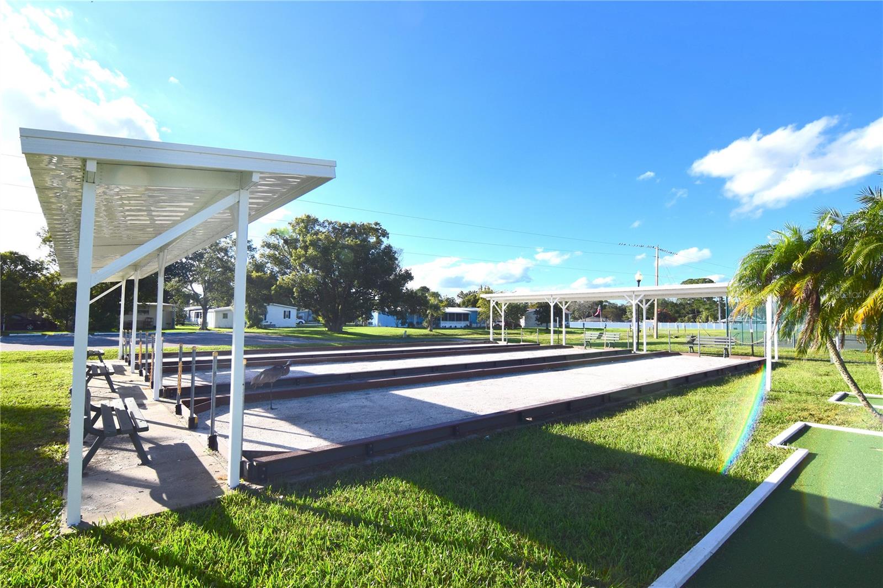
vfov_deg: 72.0
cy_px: 294
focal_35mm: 16
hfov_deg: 95.0
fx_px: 405
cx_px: 442
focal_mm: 11
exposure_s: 1/500
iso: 400
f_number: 11
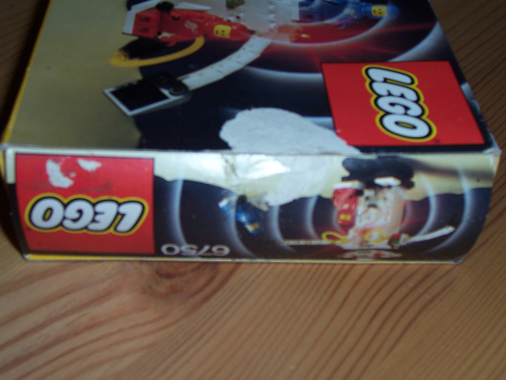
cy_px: 172
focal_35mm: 49
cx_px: 237
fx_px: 716
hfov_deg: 38.9
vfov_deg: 29.7
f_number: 3
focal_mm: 7
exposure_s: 1/60
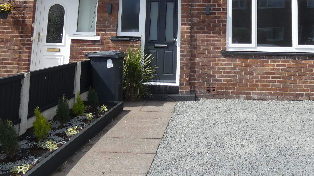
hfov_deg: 46.9
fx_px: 358
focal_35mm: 43
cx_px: 199
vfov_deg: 25.5
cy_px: -22
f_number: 3.2
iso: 80
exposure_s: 1/1000
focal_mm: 3.6
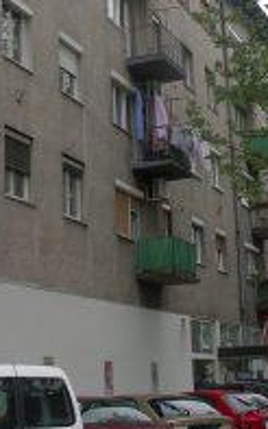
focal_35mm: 89
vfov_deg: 23.1
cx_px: 61
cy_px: 103
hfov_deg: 14.6
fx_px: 1041
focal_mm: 7.8
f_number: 6
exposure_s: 1/125
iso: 80
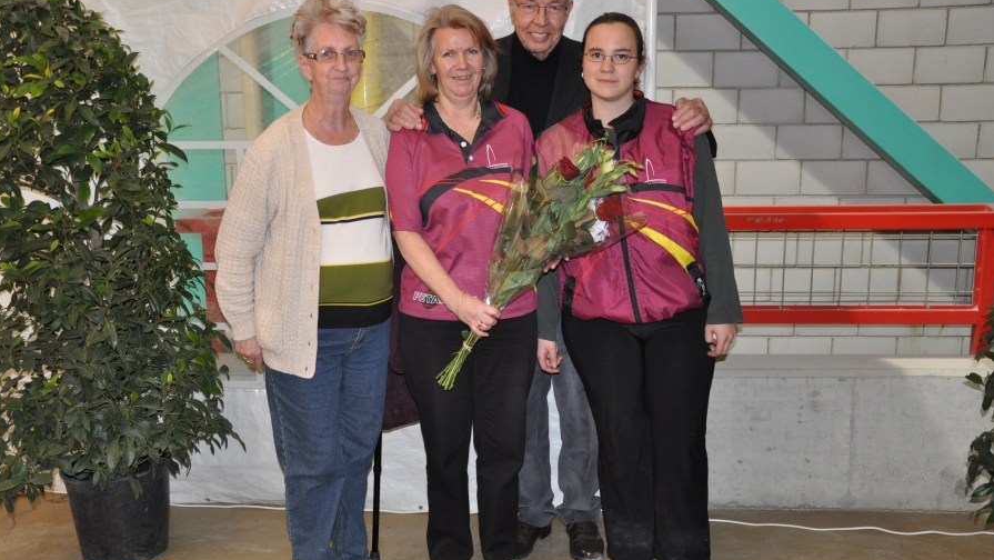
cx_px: 496
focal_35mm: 41
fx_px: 1081
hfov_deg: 49.4
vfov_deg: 29.0
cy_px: 298
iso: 800
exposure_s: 1/60
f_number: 4
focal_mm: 26
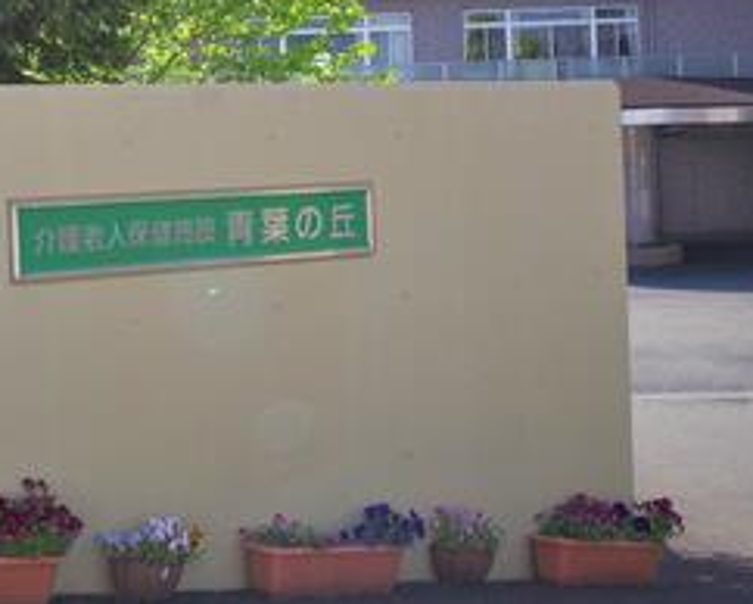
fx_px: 1606
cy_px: 140
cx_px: 128
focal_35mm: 72
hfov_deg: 25.8
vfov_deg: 21.1
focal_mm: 21.25
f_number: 8
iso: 200
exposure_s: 1/250
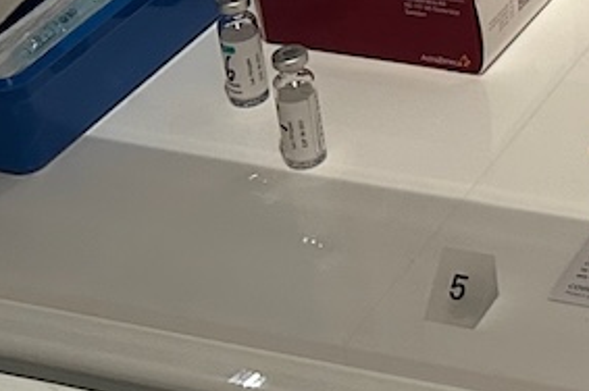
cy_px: -233
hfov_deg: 15.8
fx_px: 1847
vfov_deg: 11.5
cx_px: 1014
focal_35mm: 113
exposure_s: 1/50
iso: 400
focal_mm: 6.86
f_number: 1.78
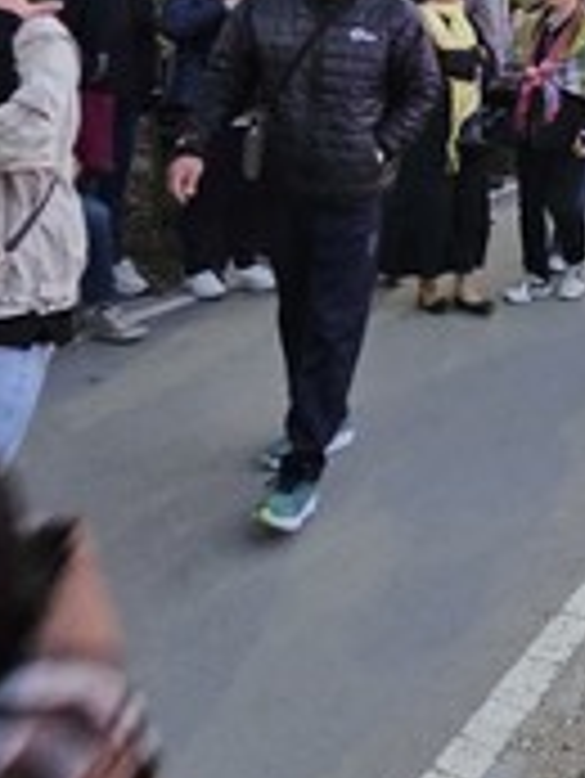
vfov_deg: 38.6
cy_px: 54
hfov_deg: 27.2
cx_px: 756
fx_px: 1013
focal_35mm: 45
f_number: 2.2
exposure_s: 1/30
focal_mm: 2.2
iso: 400
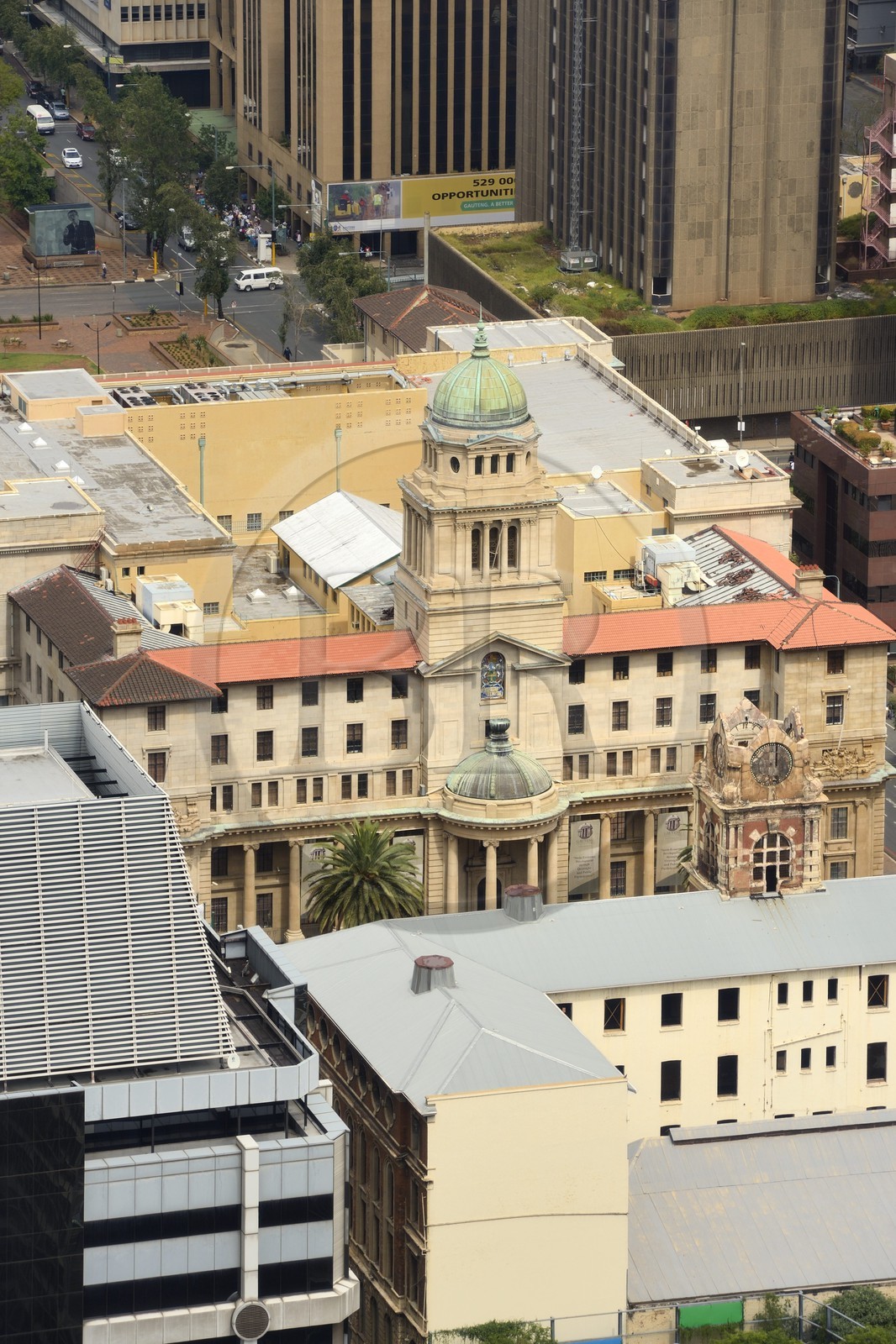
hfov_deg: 7.0
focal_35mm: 195
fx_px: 7283
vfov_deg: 10.6
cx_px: 448
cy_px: 672
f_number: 10
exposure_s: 1/400
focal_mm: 195
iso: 200
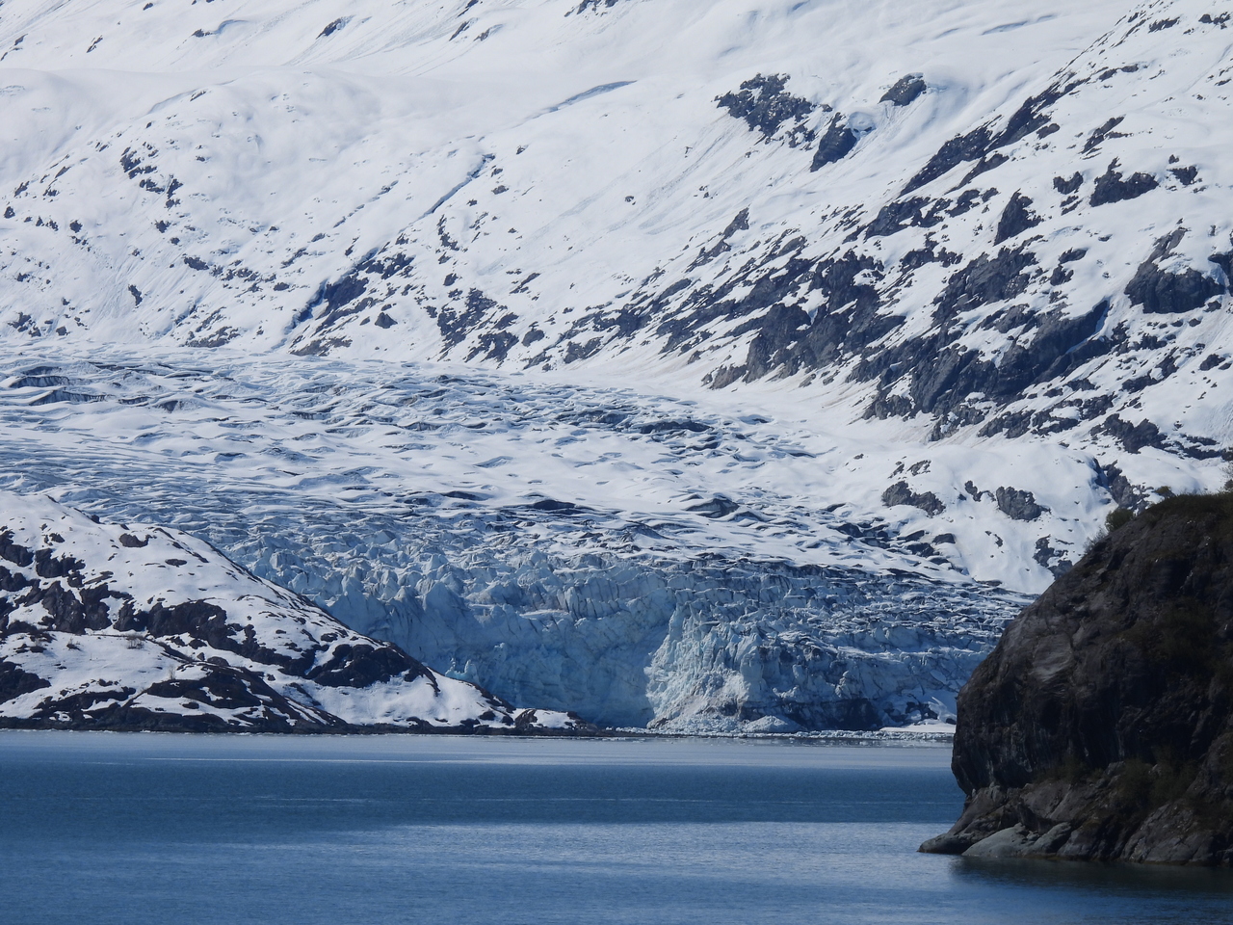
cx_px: 616
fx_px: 12467
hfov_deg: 5.7
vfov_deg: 4.2
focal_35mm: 350
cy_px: 462
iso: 100
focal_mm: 62.5
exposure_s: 1/1600
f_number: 6.3
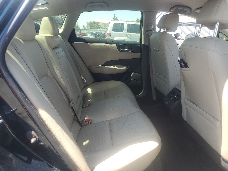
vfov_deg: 53.1
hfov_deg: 67.3
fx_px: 171
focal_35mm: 26
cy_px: 86
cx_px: 114
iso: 50
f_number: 1.5
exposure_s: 1/333
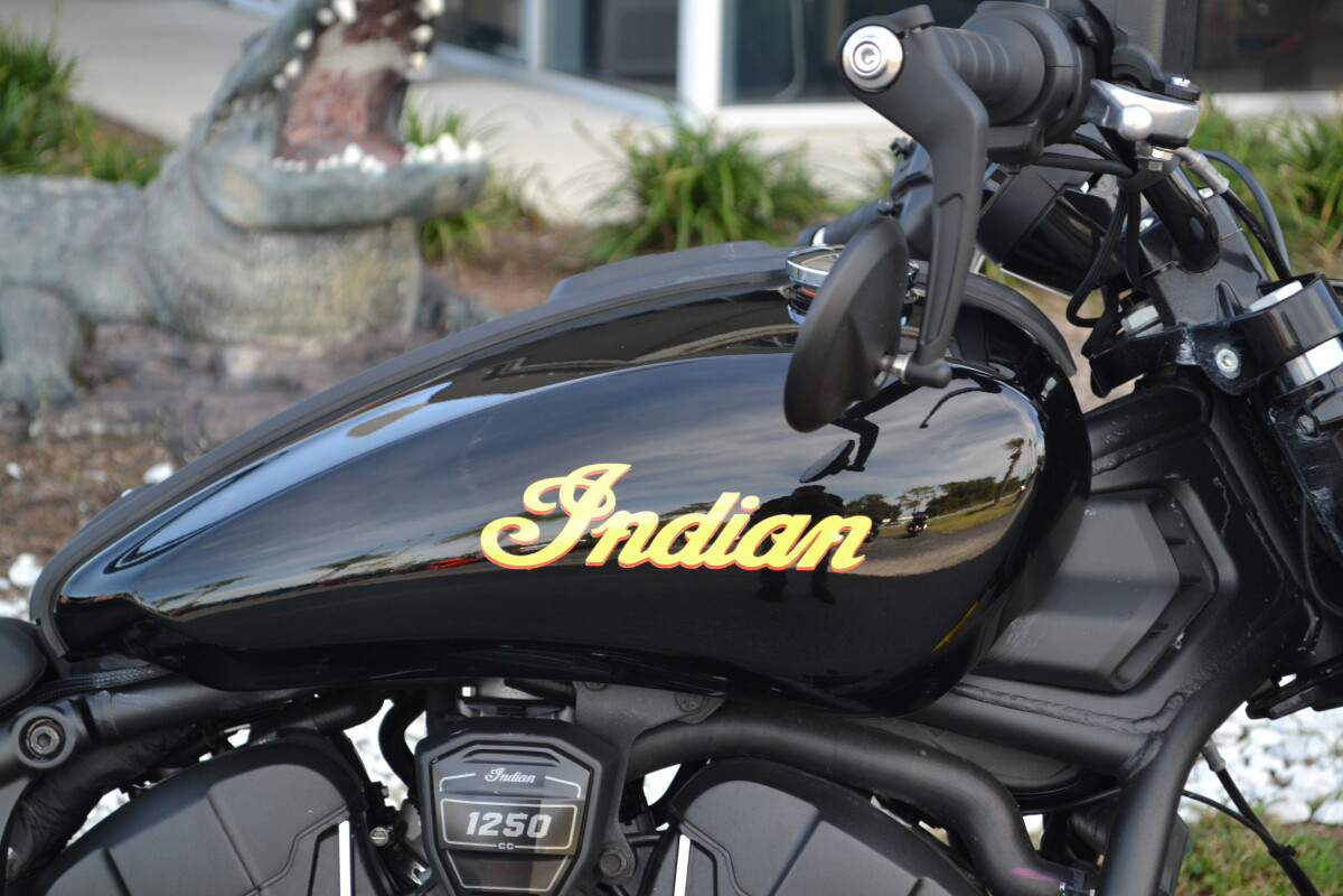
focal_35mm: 82
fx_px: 3077
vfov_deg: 16.6
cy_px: 448
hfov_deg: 24.6
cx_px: 672
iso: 280
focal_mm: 55
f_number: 5.6
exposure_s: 1/125
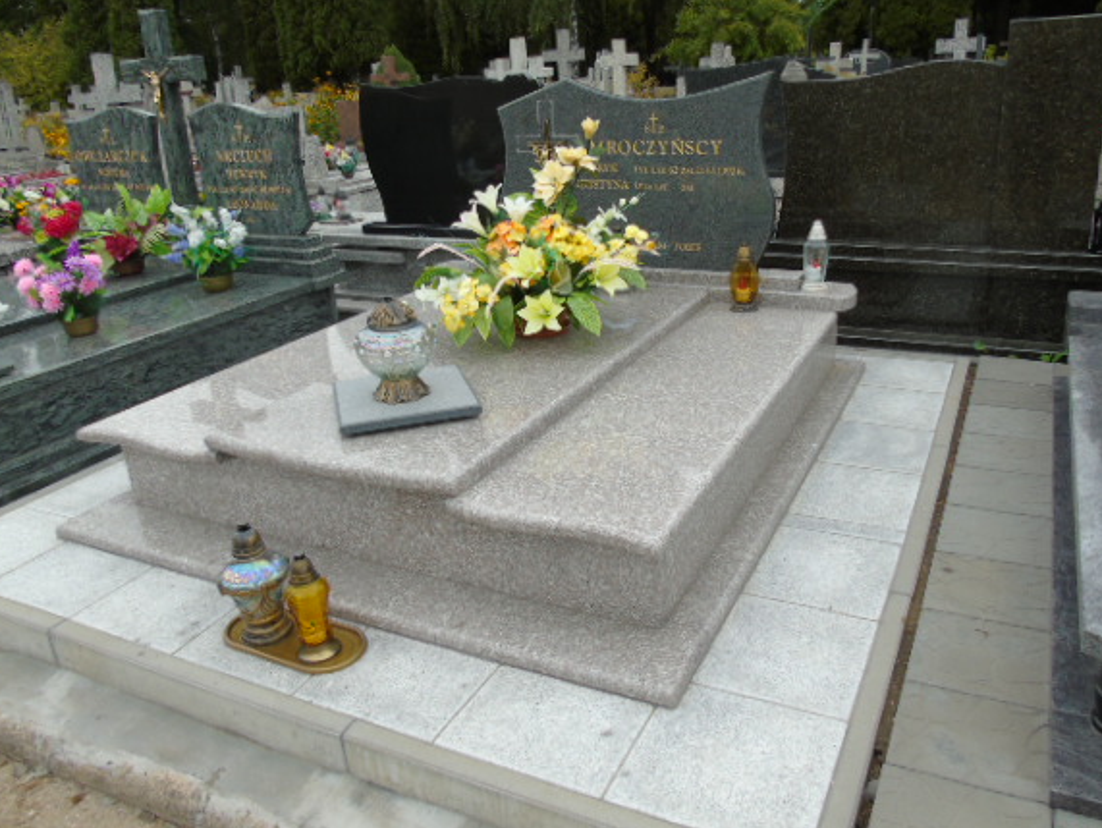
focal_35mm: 28
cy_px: 396
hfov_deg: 63.3
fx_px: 892
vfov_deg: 49.8
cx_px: 589
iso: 80
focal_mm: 4.4
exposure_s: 1/200
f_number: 3.4
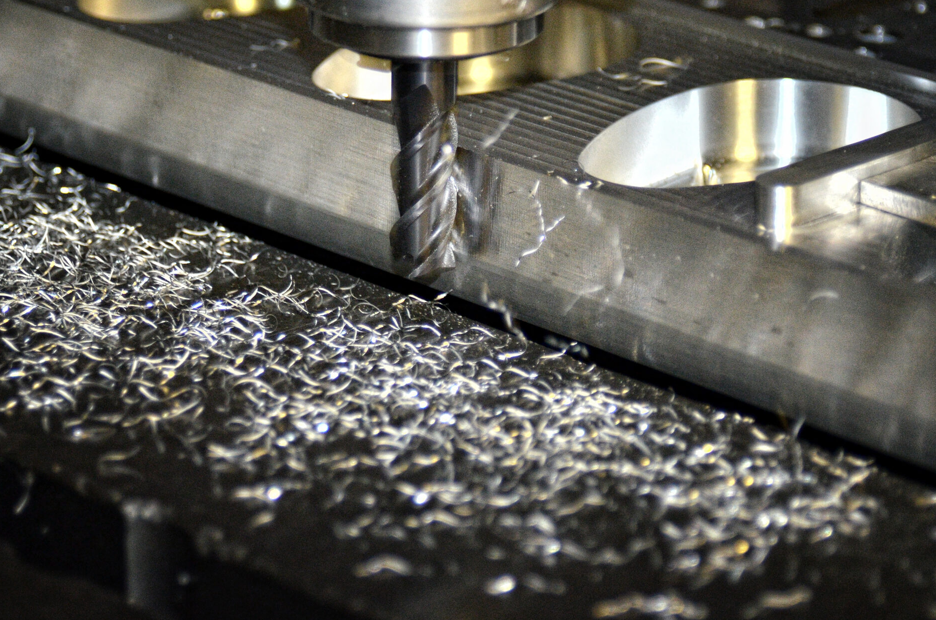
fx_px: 4256
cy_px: 206
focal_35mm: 164
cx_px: 482
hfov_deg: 12.6
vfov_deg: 8.3
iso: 800
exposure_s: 1/80
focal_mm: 80
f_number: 5.6
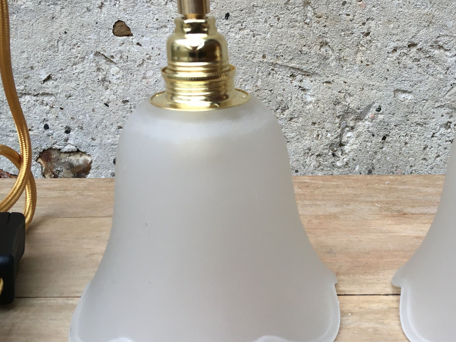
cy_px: 174
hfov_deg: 36.7
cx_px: 333
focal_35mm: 51
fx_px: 672
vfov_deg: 28.6
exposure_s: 1/33
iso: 25
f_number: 2.2
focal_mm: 4.15
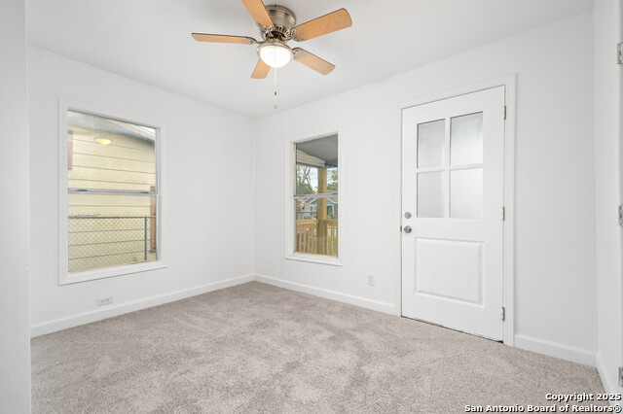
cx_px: 312
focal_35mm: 15
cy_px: 207
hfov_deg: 100.4
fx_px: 259
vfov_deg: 77.3
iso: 640
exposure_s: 1/10
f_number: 7.1
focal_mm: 10
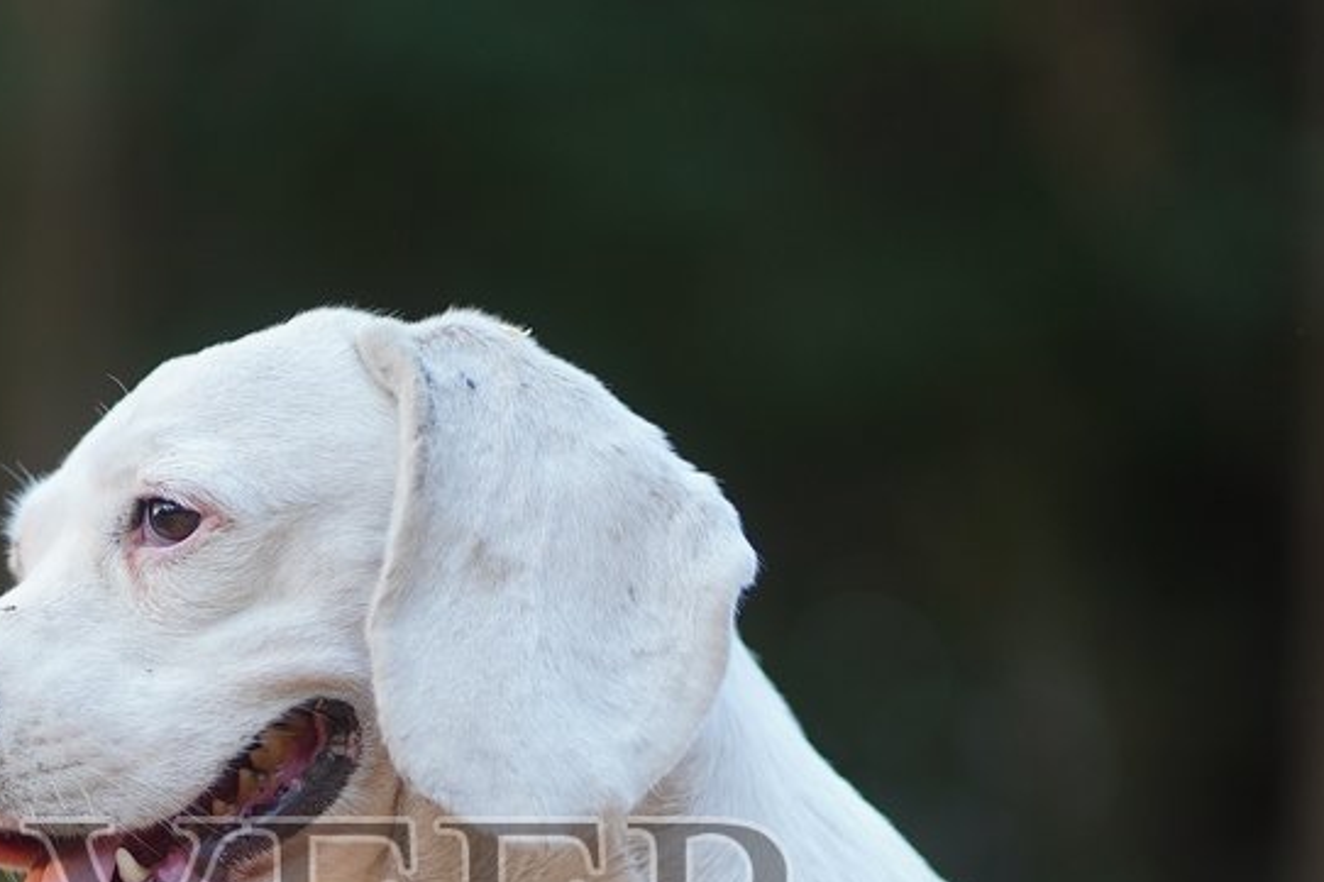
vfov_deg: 5.5
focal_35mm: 251
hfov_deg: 8.2
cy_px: 986
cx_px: 432
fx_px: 9228
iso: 160
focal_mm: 85
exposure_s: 1/500
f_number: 1.8
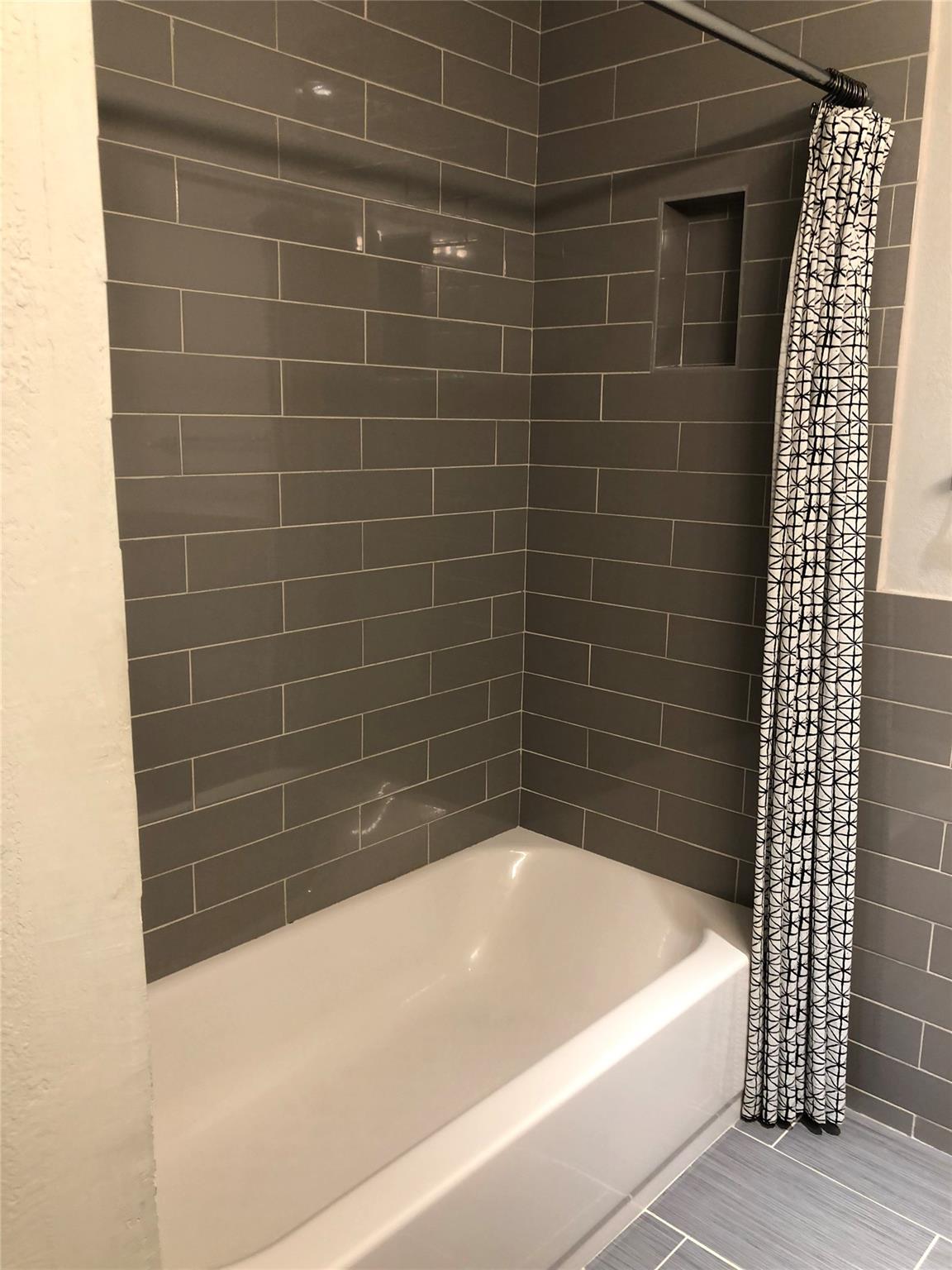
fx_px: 1027
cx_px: 476
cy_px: 635
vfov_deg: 63.4
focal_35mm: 28
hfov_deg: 49.7
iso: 40
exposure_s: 1/24
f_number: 1.8
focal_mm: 4
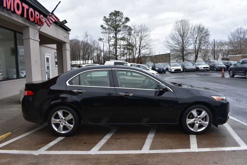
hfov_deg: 67.4
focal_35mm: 27
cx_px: 124
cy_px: 82
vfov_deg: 47.9
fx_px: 185
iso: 400
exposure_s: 1/200
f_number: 10
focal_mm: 18
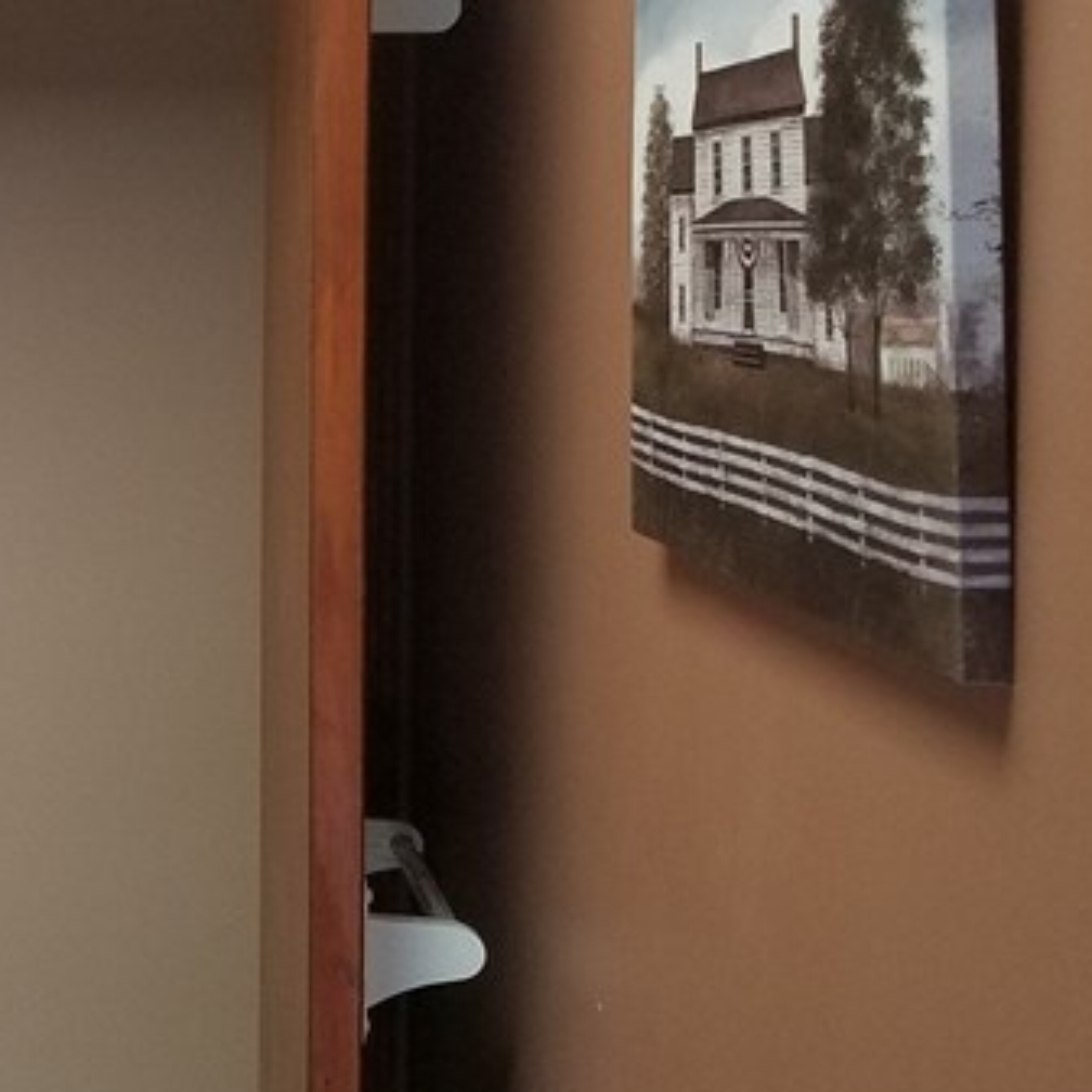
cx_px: -507
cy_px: 205
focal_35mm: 70
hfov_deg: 21.1
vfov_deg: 24.2
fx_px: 2498
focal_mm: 4.2
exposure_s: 1/60
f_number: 1.7
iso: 160
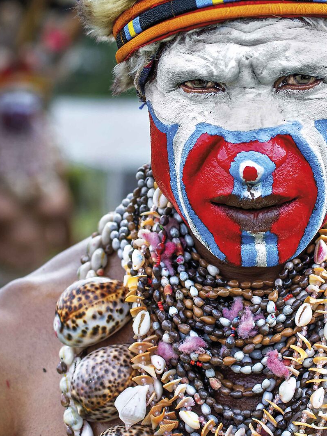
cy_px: 215
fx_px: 1915
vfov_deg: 13.0
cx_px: 253
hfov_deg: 9.7
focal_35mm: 152
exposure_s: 1/1250
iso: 250
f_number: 4
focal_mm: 70
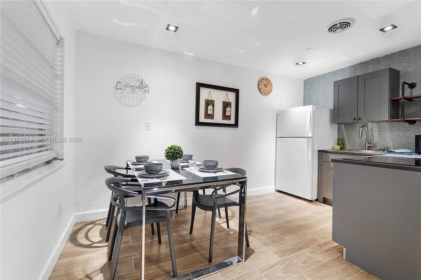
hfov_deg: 100.4
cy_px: 140
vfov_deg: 77.3
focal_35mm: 15
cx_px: 210
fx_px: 175
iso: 250
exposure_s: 1/3
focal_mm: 10
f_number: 9
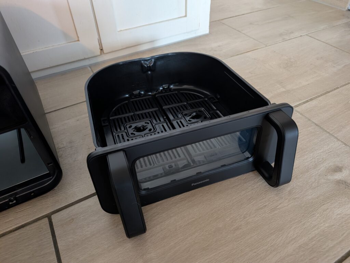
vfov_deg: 56.9
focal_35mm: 24
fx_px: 243
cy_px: 132
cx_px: 175
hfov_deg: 71.5
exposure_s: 1/25
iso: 408
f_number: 1.68
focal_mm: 6.9
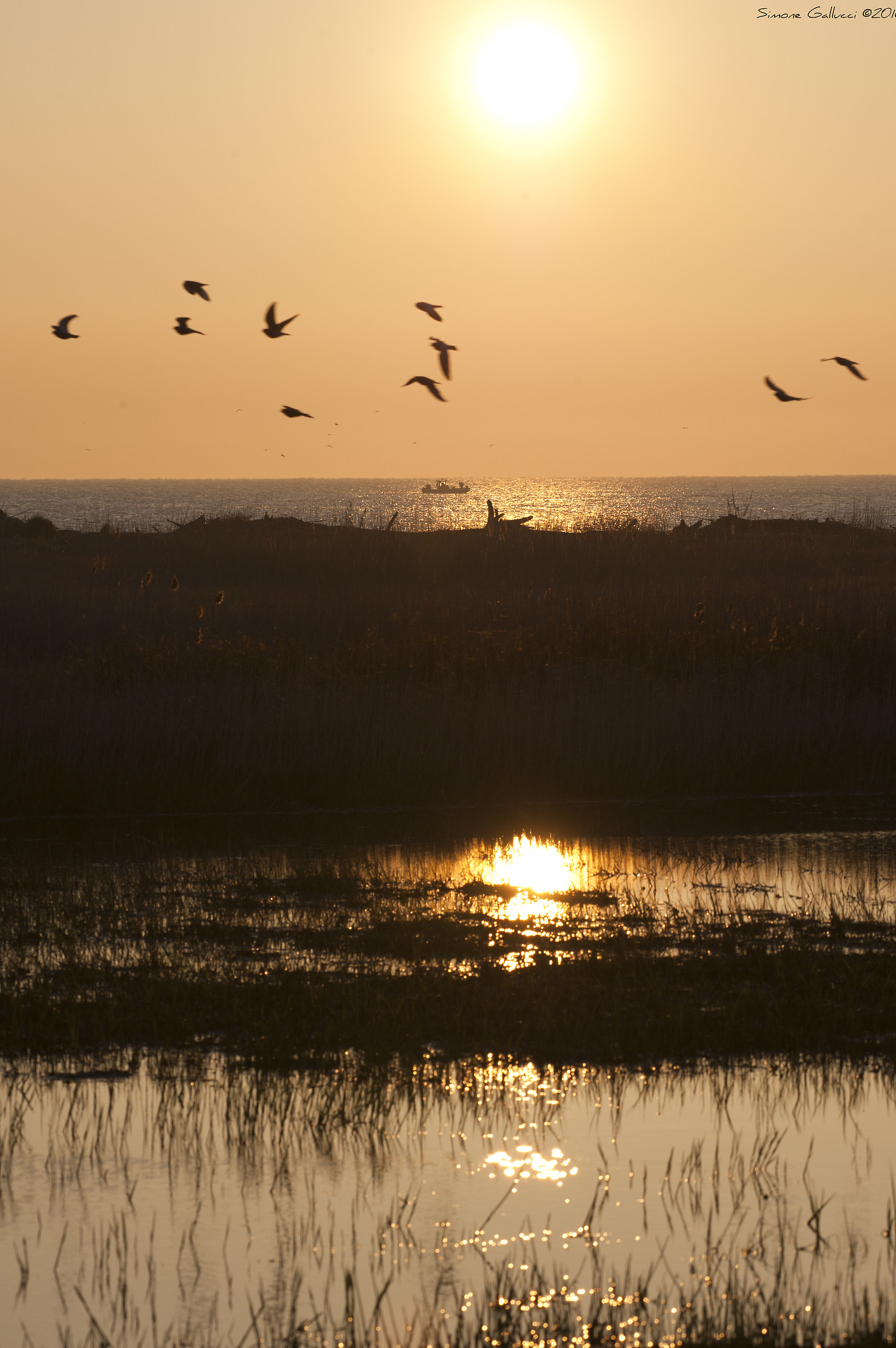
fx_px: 7665
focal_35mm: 205
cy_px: 688
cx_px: 458
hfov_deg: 6.7
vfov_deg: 10.0
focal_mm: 200
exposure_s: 1/500
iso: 200
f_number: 11
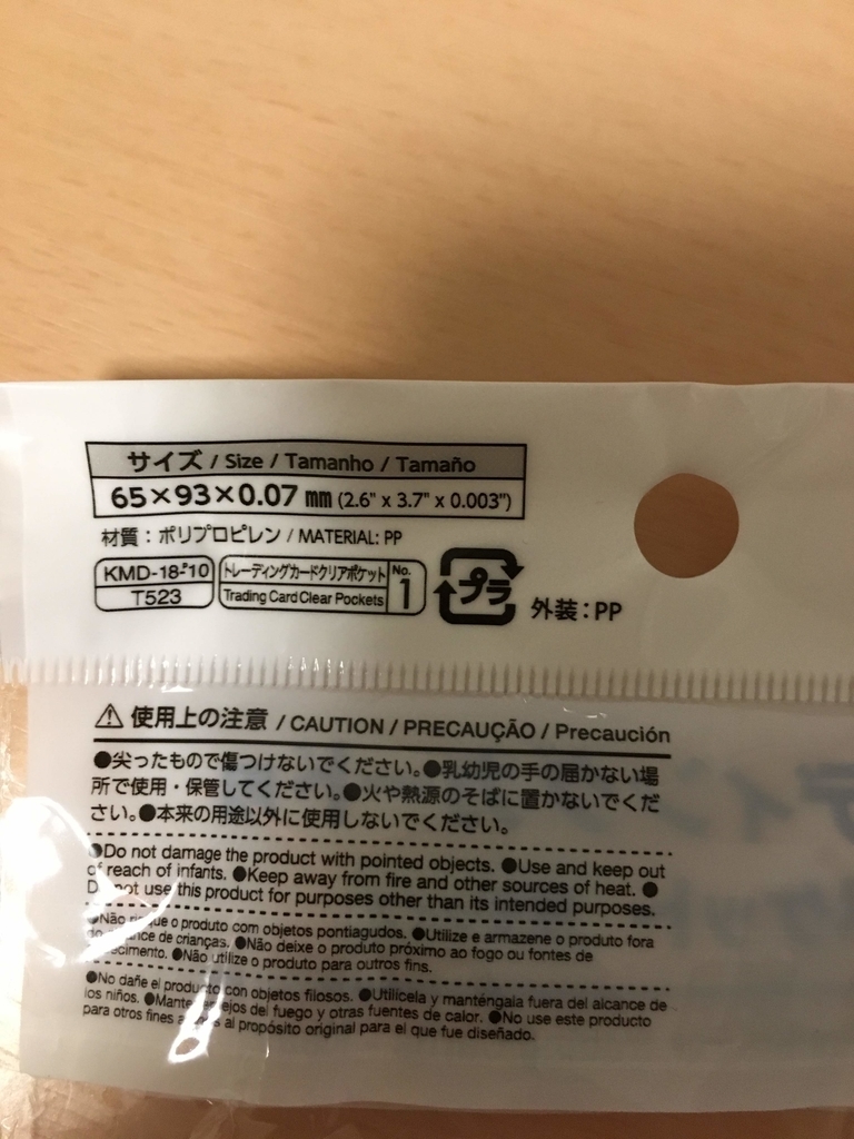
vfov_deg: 61.7
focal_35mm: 29
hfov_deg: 48.2
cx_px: 427
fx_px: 954
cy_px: 570
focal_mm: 4.15
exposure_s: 1/17
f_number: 2.2
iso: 200
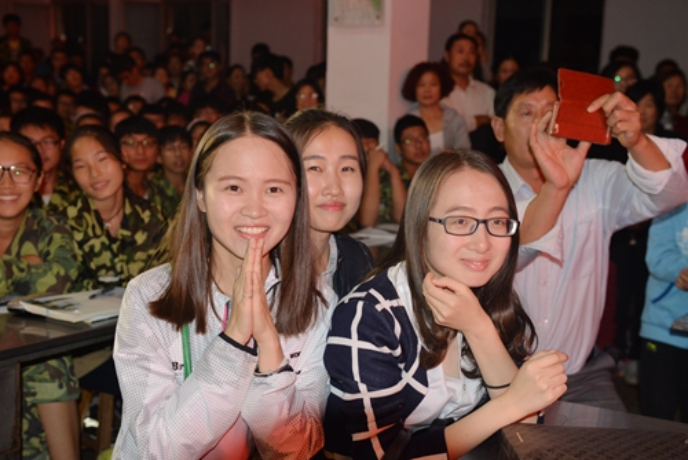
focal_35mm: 50
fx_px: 956
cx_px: 344
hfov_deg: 39.6
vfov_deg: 27.0
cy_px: 230
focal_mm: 50
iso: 800
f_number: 5
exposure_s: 1/60
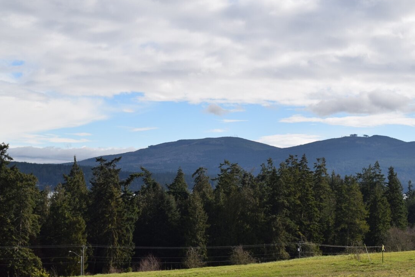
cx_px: 219
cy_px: 177
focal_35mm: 70
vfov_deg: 19.5
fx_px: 808
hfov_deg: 28.8
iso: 100
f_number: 10
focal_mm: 36
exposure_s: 1/200
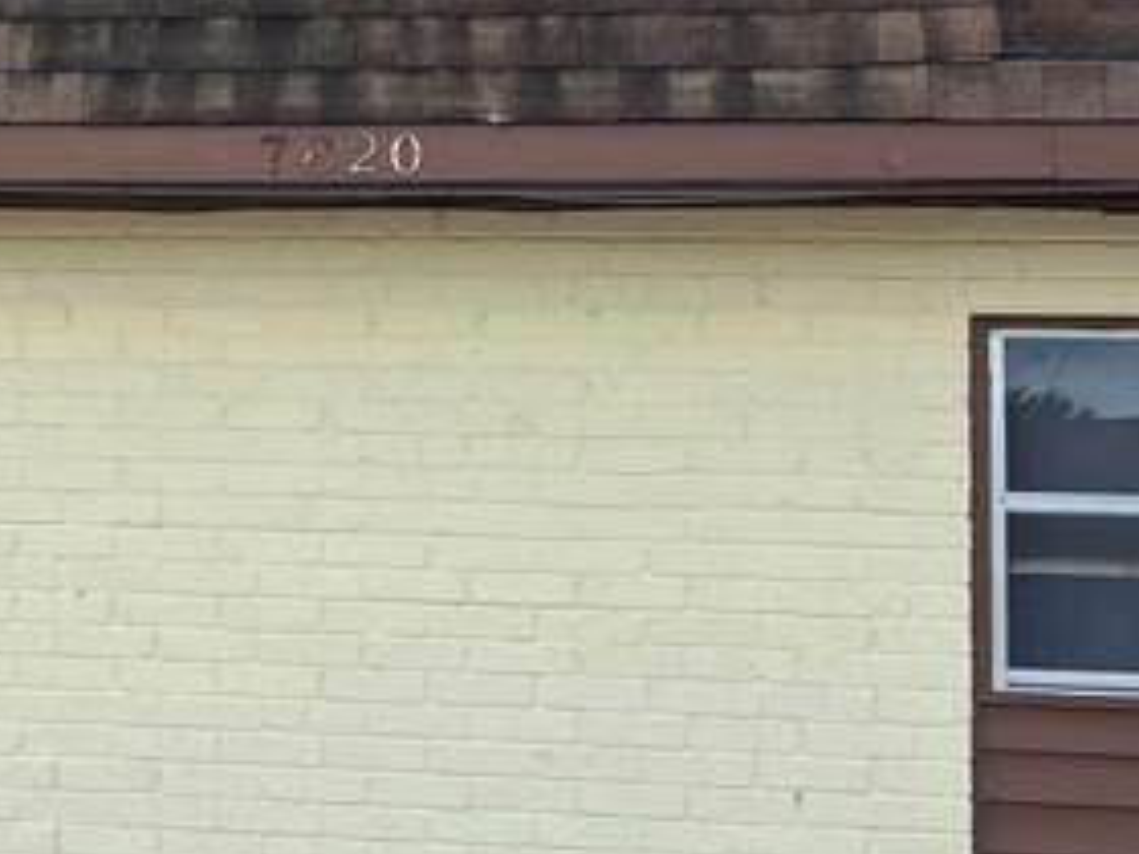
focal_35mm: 95
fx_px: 3126
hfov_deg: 19.7
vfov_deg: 15.5
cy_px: 256
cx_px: -130
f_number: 1.5
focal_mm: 5.7
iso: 50
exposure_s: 1/2008
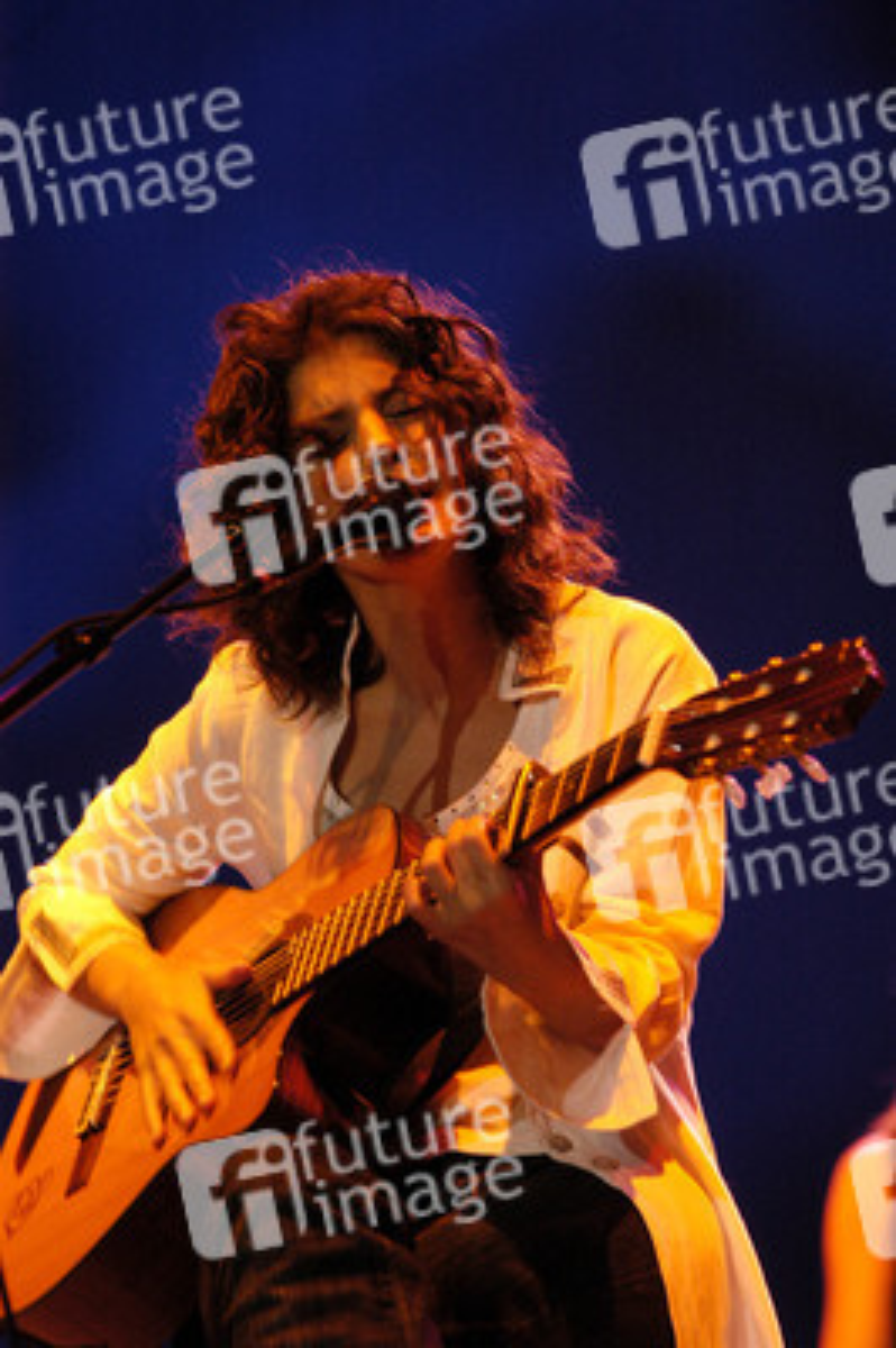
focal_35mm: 262
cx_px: 448
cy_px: 674
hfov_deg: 5.2
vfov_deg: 7.9
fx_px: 9816
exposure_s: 1/125
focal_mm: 175
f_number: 3.3
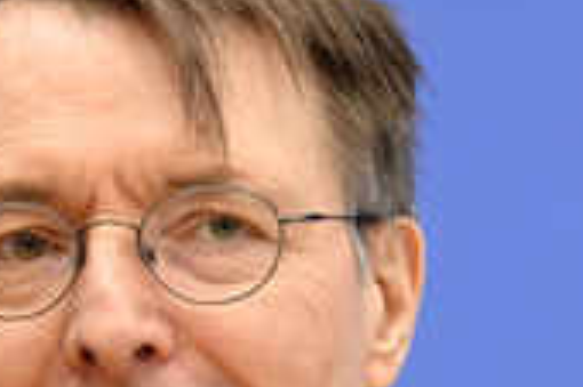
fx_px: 7507
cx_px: 173
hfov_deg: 4.4
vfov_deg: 3.0
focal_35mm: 464
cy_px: 387
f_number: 5.6
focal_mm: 175
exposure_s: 1/500
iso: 5000
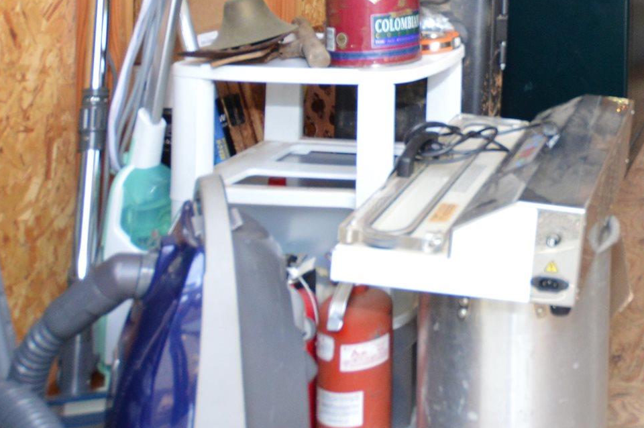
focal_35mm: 48
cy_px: -73
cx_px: 782
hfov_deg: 33.2
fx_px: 858
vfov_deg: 25.4
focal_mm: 10
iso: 640
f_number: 4
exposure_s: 1/200
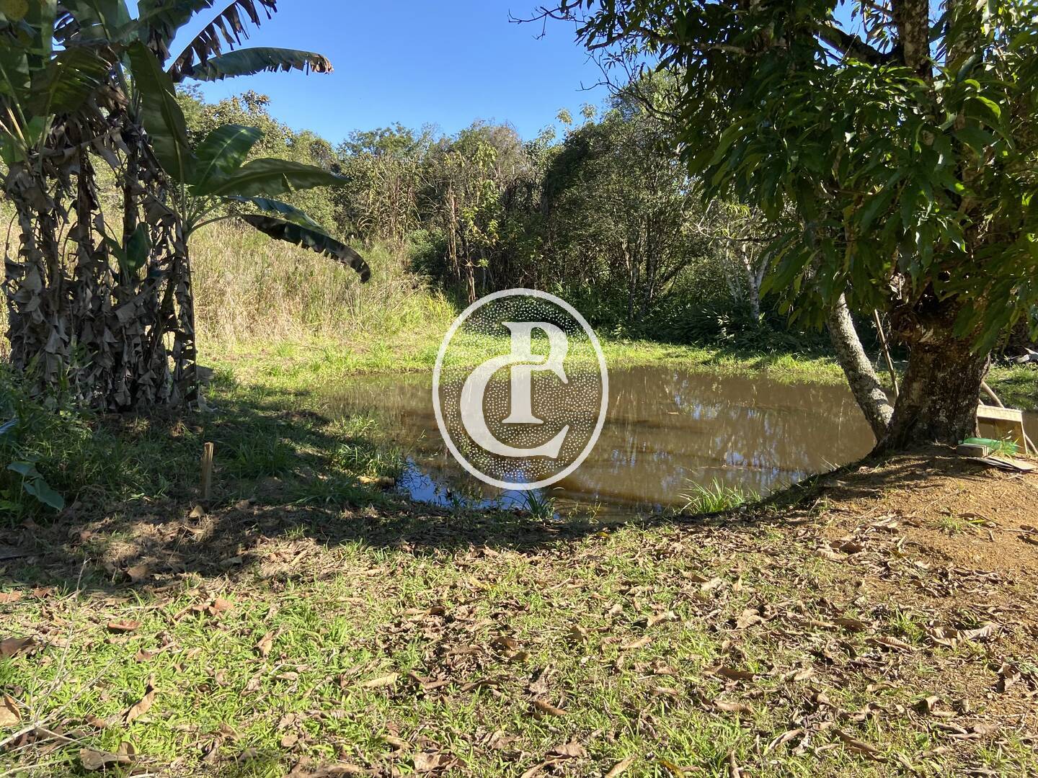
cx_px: 519
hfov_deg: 67.3
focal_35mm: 26
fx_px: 780
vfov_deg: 53.1
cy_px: 389
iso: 32
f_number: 1.8
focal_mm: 4.25
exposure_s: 1/810
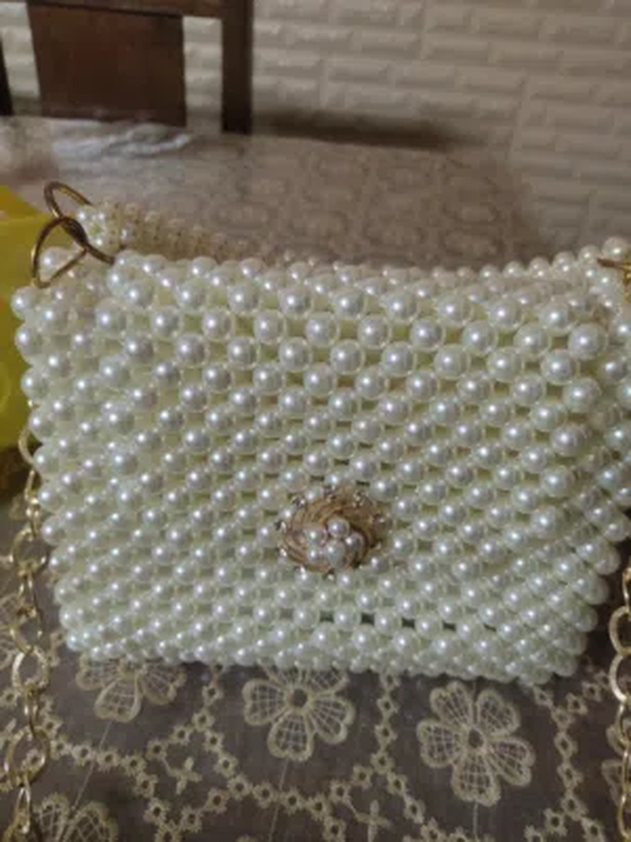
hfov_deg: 53.1
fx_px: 632
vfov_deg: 67.3
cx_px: 316
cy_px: 421
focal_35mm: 26
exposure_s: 1/33
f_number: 1.79
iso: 660
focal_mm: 4.74
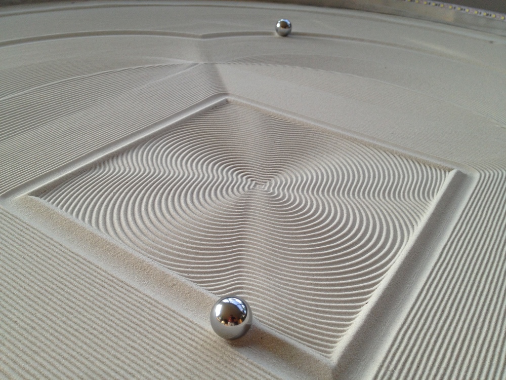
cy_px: 190
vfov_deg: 40.7
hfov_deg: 52.6
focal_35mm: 35
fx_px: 512
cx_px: 253
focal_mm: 4.28
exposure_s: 1/60
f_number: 2.4
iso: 64
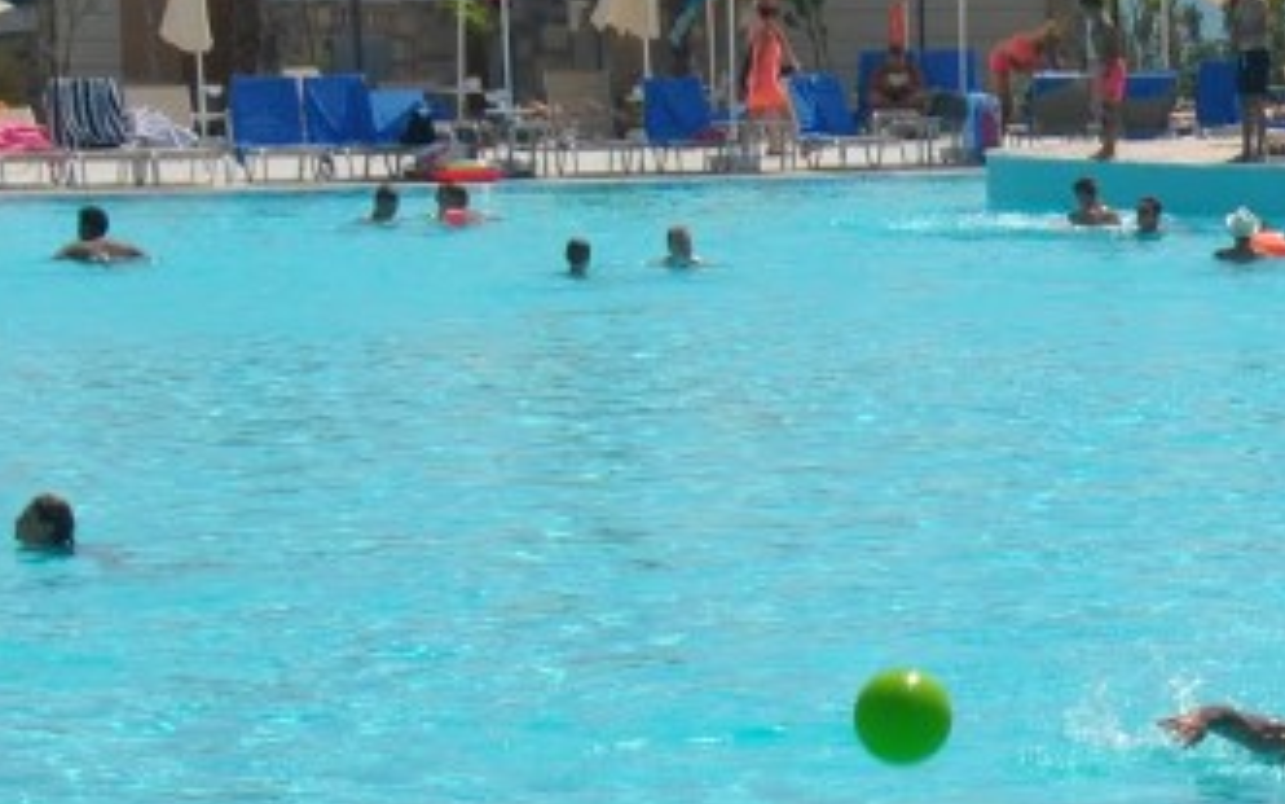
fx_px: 7811
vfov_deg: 5.9
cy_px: 691
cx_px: 1532
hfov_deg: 9.3
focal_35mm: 223
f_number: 10
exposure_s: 1/400
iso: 100
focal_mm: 42
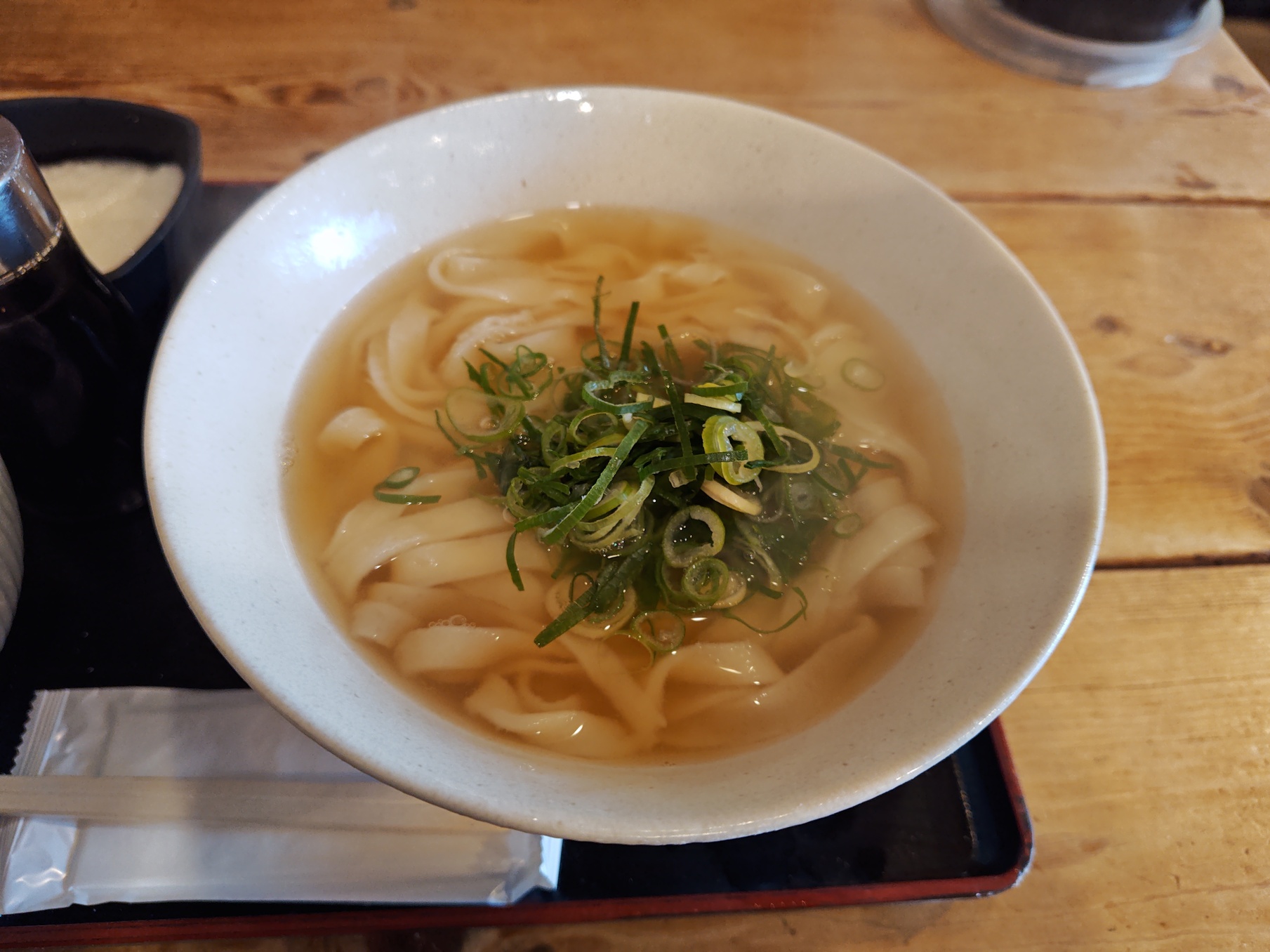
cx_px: 635
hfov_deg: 73.9
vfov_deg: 58.9
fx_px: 844
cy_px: 476
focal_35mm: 23
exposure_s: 1/60
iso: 307
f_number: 1.9
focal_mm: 5.56
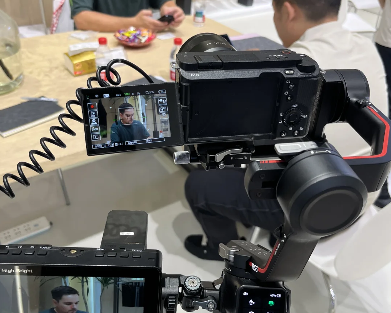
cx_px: 196
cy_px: 148
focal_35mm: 34
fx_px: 393
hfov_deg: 52.8
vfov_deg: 43.3
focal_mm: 5.1
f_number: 1.6
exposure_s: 1/103
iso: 50
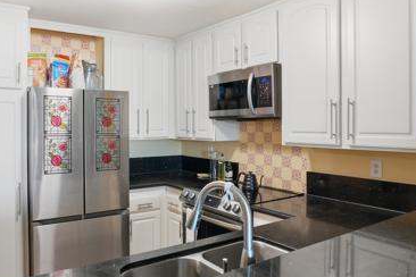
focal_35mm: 28
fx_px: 324
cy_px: 129
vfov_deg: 46.4
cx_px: 160
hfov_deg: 64.7
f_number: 11
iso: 500
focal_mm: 16
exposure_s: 1/13
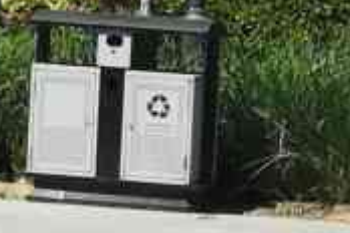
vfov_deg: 2.6
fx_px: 5045
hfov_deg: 4.0
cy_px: -81
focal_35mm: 519
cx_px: -2
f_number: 2.4
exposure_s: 1/1111
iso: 50
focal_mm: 4.95
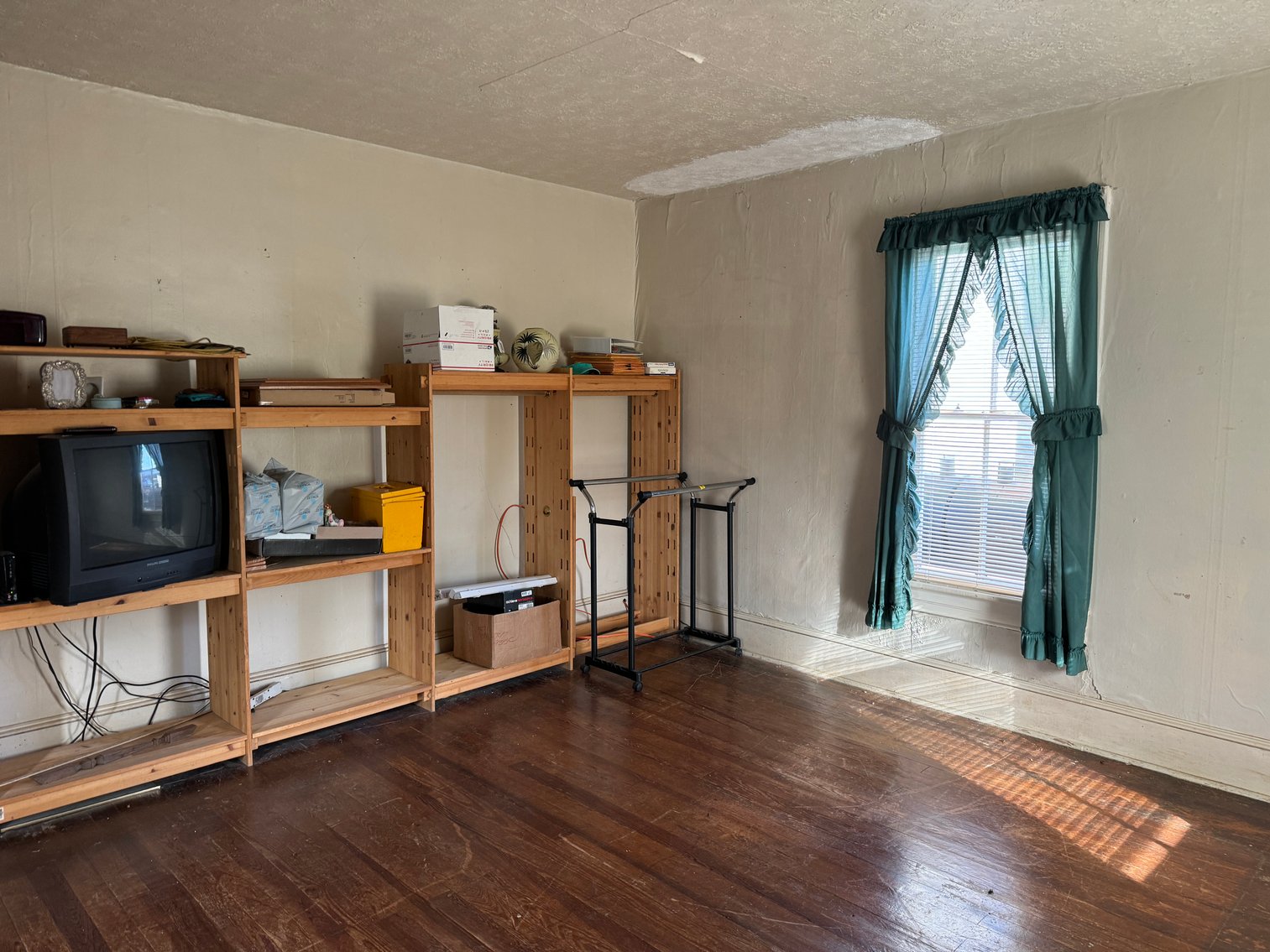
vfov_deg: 56.8
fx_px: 881
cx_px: 635
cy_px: 476
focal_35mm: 24
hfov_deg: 71.6
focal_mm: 6.76
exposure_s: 1/60
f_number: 1.78
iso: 160
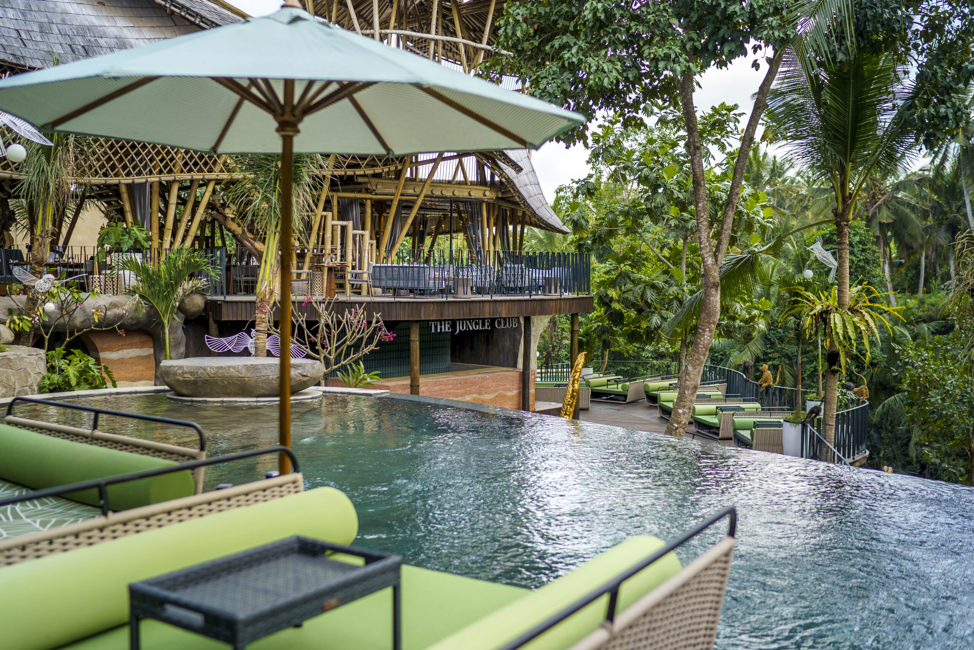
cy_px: 325
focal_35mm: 35
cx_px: 487
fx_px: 947
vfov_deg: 37.9
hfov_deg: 54.4
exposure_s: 1/500
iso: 160
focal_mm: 35
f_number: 2
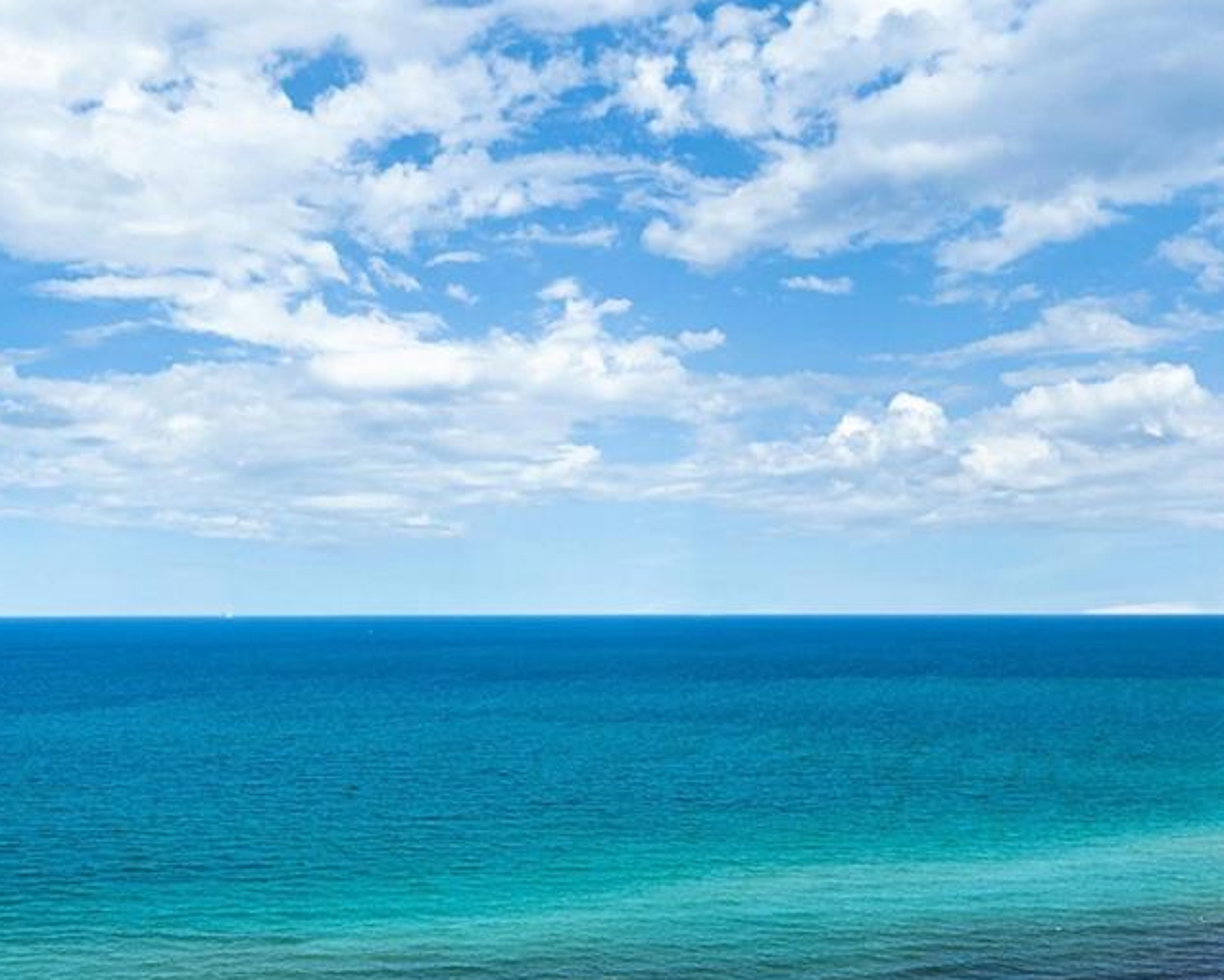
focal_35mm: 33
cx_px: 450
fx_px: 1196
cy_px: 640
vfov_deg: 44.0
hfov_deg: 53.5
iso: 100
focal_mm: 7
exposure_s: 1/400
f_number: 4.5
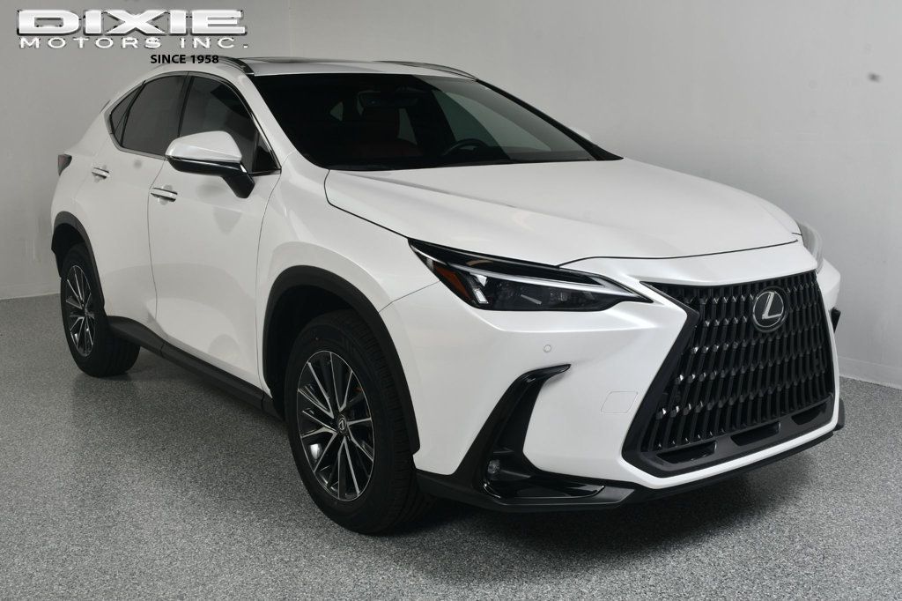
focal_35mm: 39
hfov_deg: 49.6
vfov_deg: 34.2
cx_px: 451
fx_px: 977
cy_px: 300
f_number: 13
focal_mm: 26
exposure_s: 1/160
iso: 100
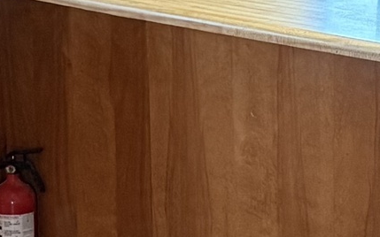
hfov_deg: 11.5
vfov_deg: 7.2
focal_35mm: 182
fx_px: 1885
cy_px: 189
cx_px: 201
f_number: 1.78
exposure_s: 1/60
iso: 320
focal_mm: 6.76
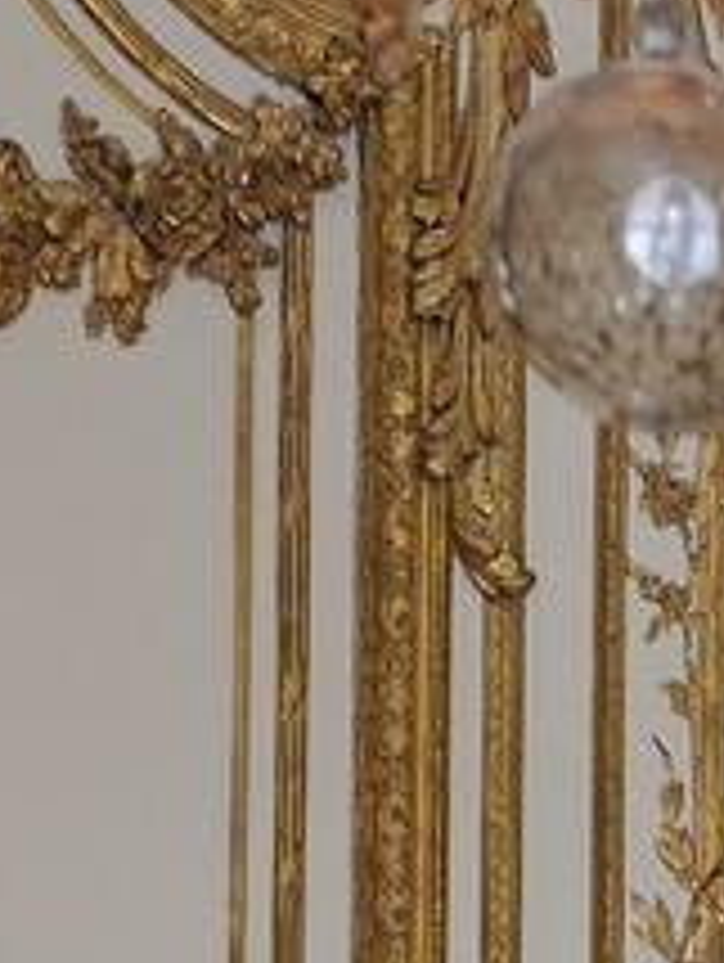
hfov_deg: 5.3
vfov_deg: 6.5
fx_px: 7598
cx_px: 1844
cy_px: 3060
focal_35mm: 273
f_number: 6.3
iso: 200
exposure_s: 1/2.5
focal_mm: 38
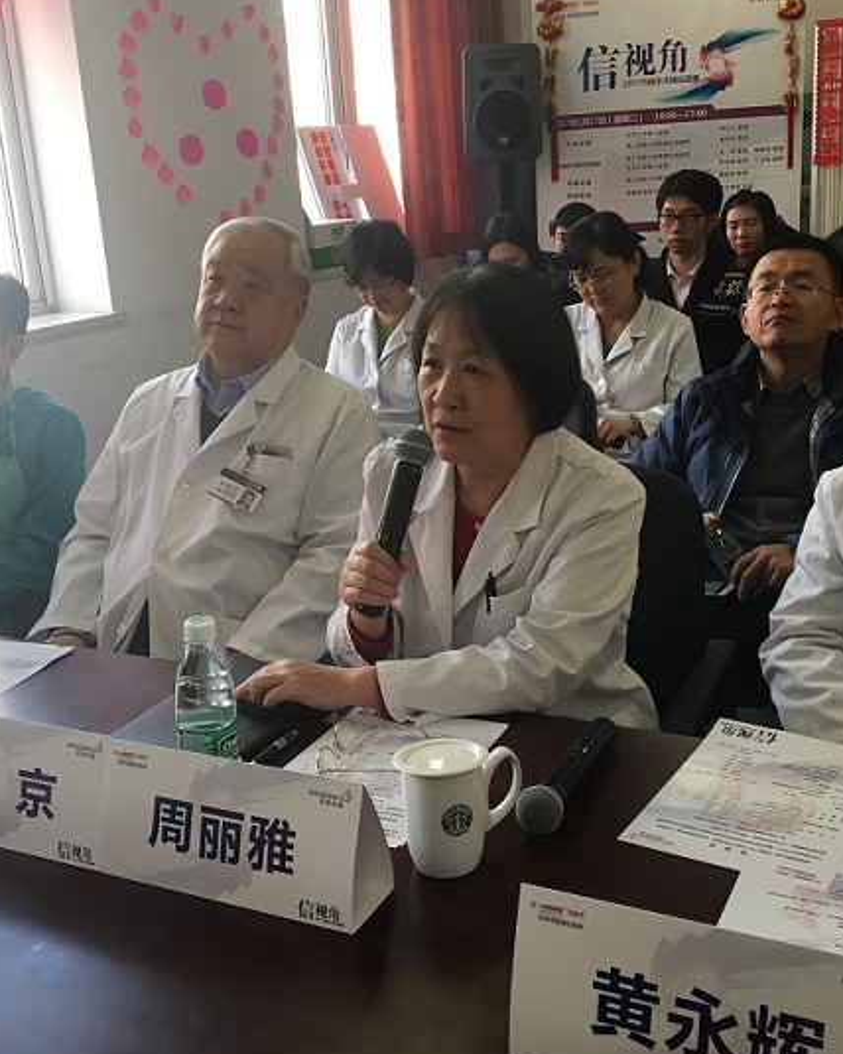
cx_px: 432
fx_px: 1279
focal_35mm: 41
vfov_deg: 44.8
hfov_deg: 36.5
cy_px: 521
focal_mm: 4.15
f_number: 2.2
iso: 32
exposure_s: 1/33
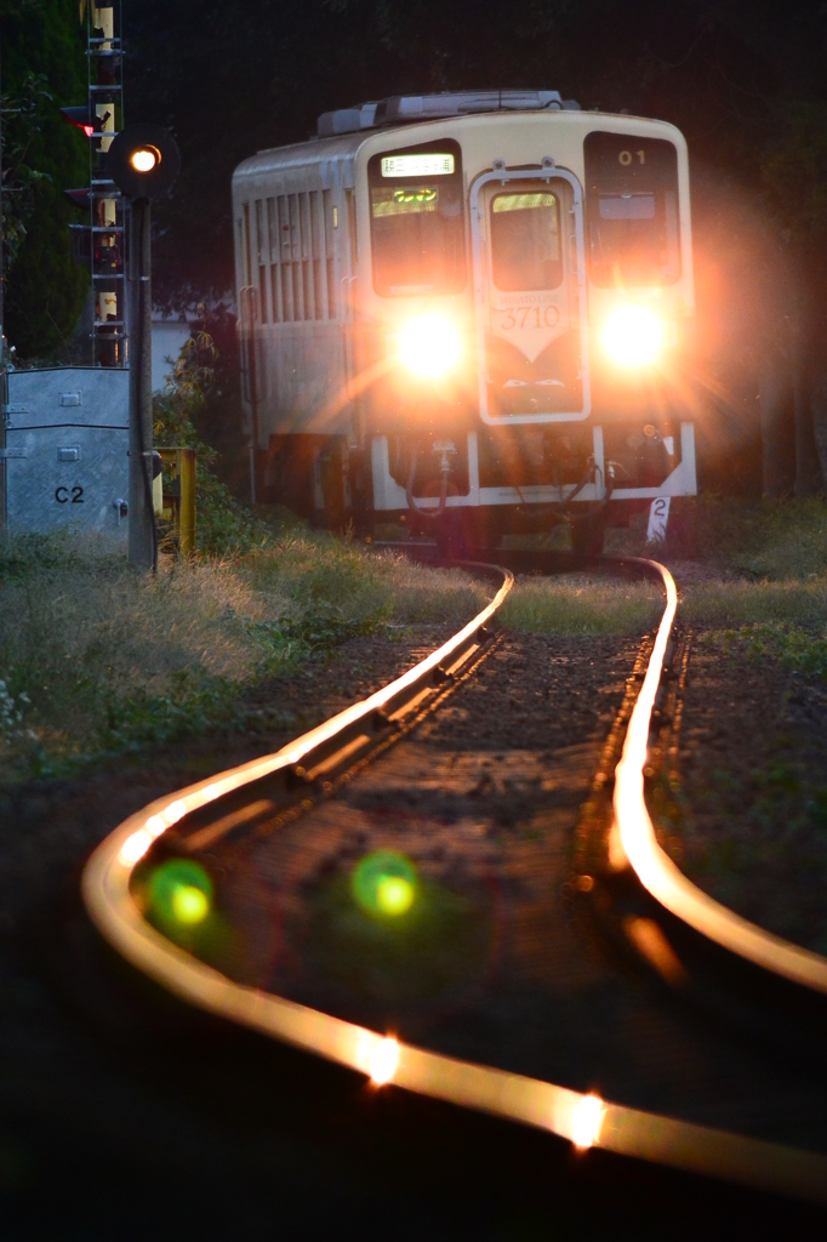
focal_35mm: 810
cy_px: 621
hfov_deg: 1.7
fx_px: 27928
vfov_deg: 2.5
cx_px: 414
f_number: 4
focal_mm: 300
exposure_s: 1/50
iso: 800
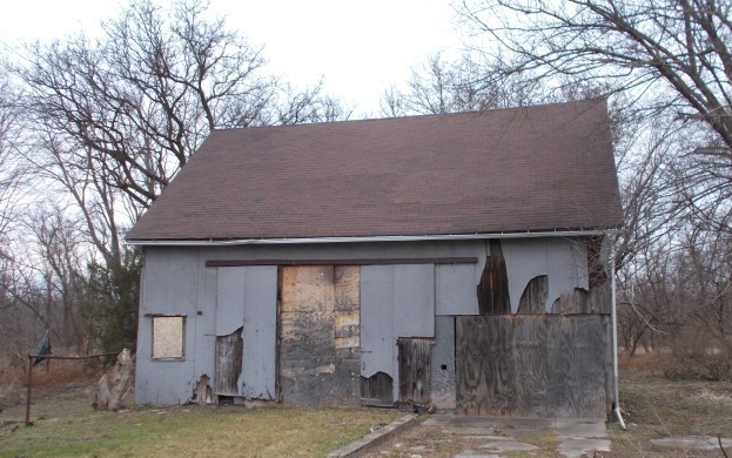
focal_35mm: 37
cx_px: 364
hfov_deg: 52.7
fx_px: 738
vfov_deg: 34.4
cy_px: 262
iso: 80
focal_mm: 6
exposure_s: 1/125
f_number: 3.6
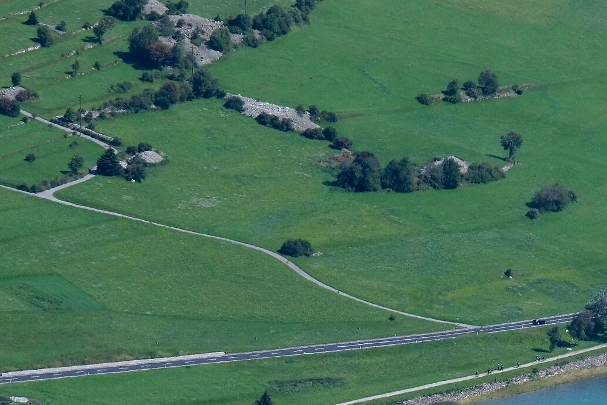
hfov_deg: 3.0
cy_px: 304
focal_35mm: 698
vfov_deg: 2.0
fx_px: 11768
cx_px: 639
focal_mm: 200
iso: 400
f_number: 11
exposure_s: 1/420
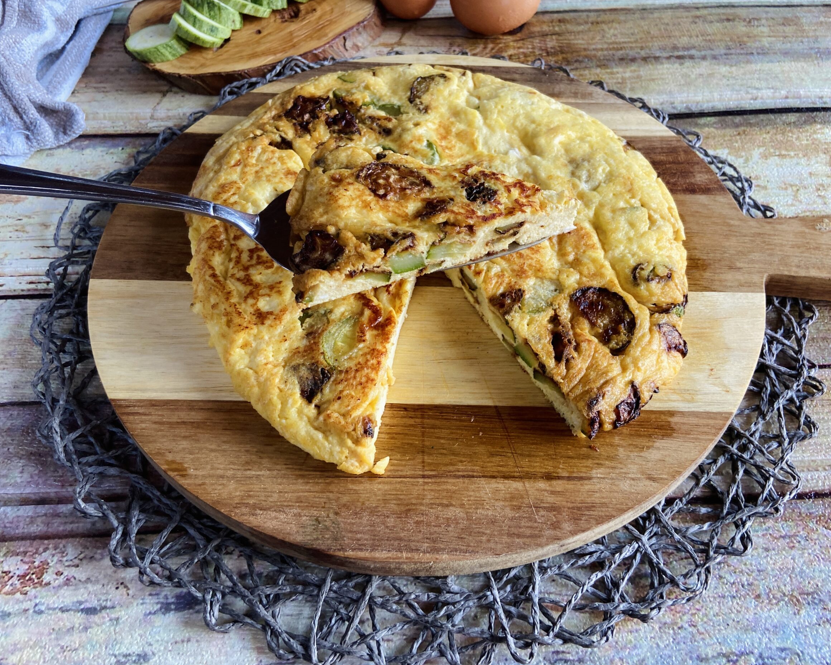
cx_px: 436
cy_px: 332
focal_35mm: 28
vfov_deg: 51.5
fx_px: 689
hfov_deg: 62.2
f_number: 1.8
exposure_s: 1/121
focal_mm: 4.25
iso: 100
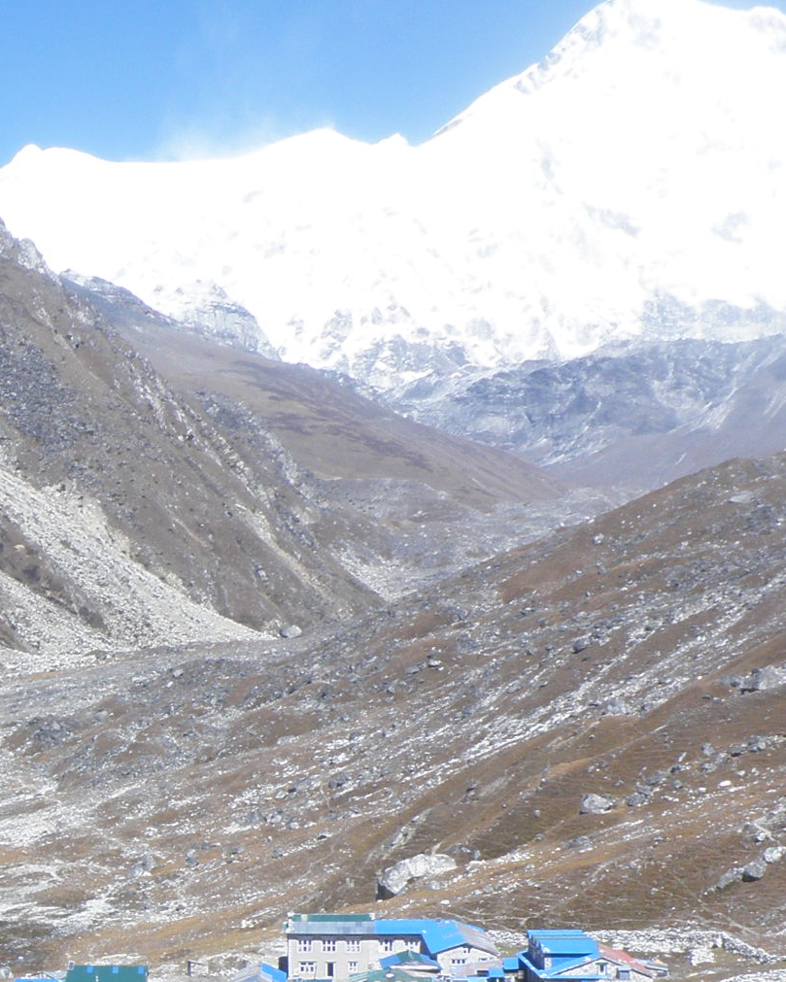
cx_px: -399
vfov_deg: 21.0
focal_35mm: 89
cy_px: 914
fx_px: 2588
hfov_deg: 15.8
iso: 64
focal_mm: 6.3
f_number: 5.6
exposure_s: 1/250
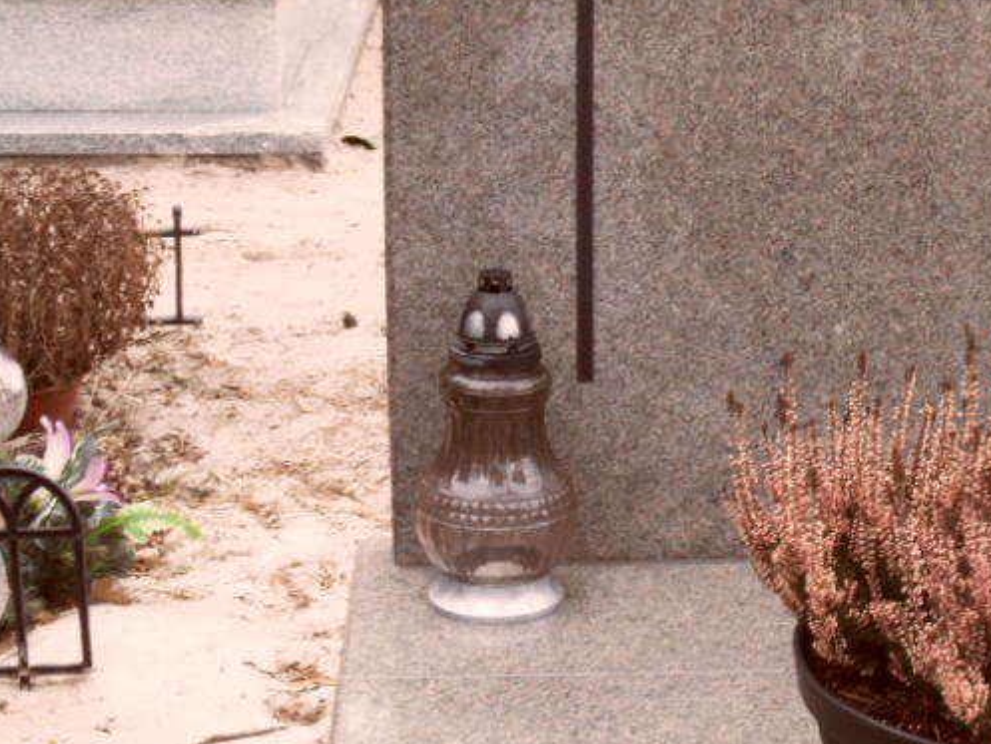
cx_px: 1015
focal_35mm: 103
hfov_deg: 18.5
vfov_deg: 14.4
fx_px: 2949
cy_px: 297
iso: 100
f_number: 3.8
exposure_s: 1/125
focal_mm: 8.2
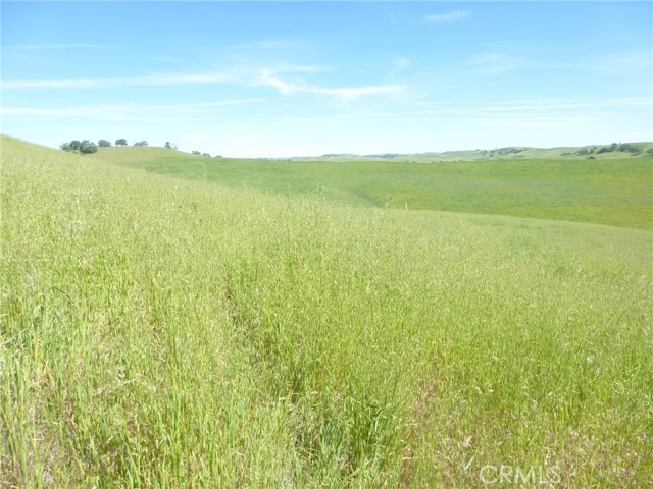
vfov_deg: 56.8
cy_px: 244
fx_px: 453
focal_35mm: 24
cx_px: 326
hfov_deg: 71.6
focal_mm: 4.3
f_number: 4
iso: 100
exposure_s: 1/400
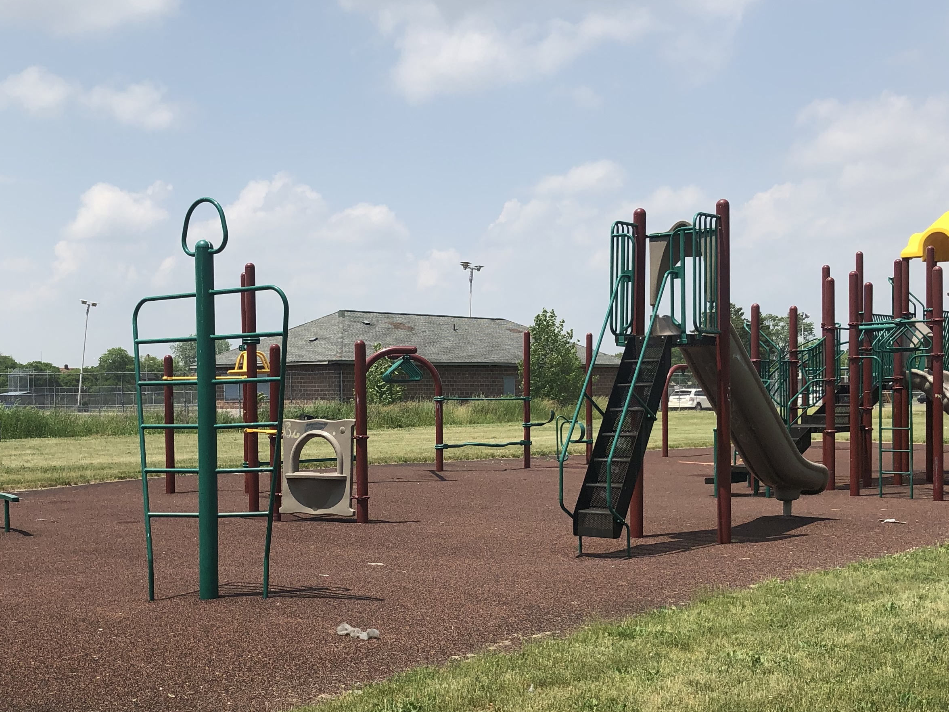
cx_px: 417
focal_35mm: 48
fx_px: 1316
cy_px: 459
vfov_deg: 30.1
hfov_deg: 39.6
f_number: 1.8
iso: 20
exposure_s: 1/2288
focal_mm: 4
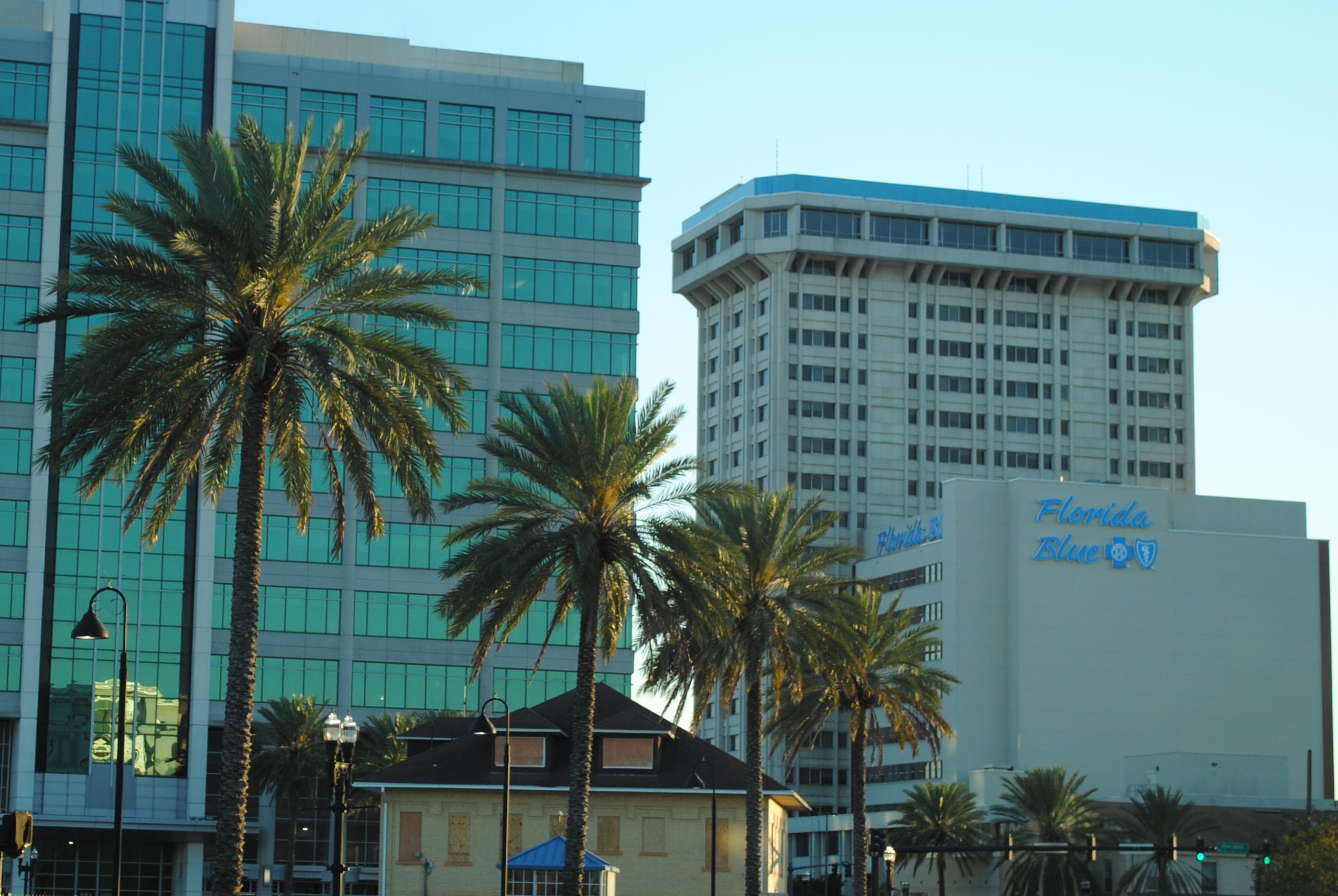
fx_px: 3089
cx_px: 430
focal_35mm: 83
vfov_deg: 16.5
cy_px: 405
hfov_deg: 24.3
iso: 140
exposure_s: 1/125
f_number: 5.6
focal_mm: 40
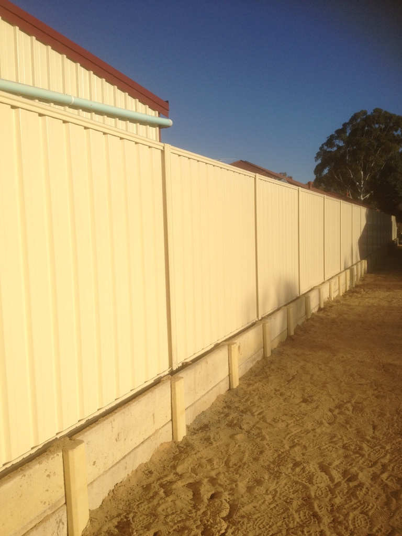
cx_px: 201
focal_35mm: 35
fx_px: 542
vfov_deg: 52.6
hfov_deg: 40.7
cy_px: 268
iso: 50
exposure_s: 1/2907
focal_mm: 4.28
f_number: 2.4
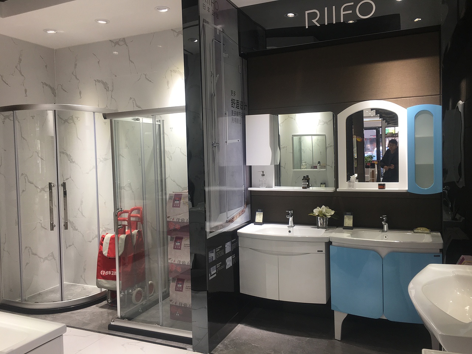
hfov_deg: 61.7
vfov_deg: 48.2
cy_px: 177
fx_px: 395
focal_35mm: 29
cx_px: 236
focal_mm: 4.15
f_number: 2.2
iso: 32
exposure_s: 1/50
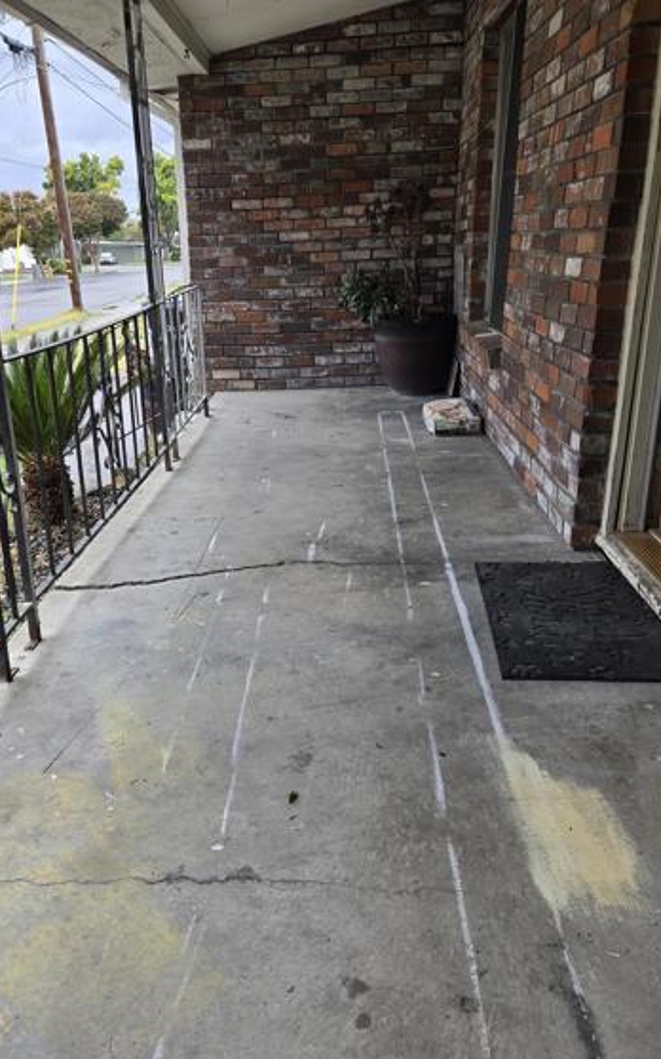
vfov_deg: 66.5
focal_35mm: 28
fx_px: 807
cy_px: 548
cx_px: 285
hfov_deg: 44.4
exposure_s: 1/180
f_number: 1.8
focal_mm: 5.4
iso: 40
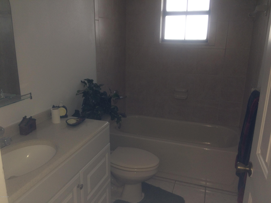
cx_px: 136
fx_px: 227
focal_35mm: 29
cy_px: 102
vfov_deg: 48.2
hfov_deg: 61.7
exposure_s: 1/30
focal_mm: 4.15
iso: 64
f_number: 2.2
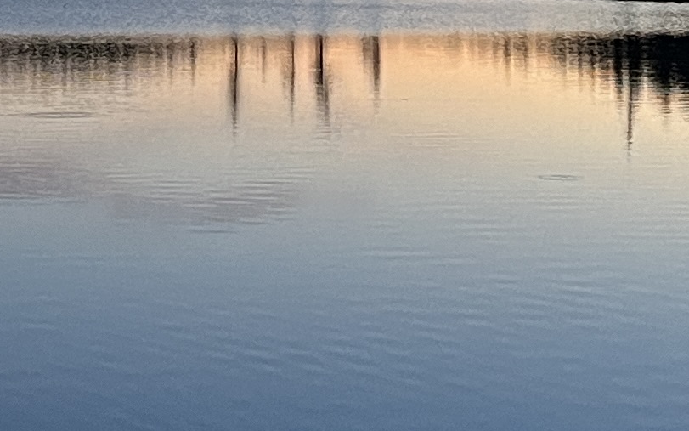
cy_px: -116
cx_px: 129
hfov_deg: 15.2
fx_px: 2573
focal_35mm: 137
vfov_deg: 9.4
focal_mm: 5.7
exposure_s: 1/60
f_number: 1.5
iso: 320
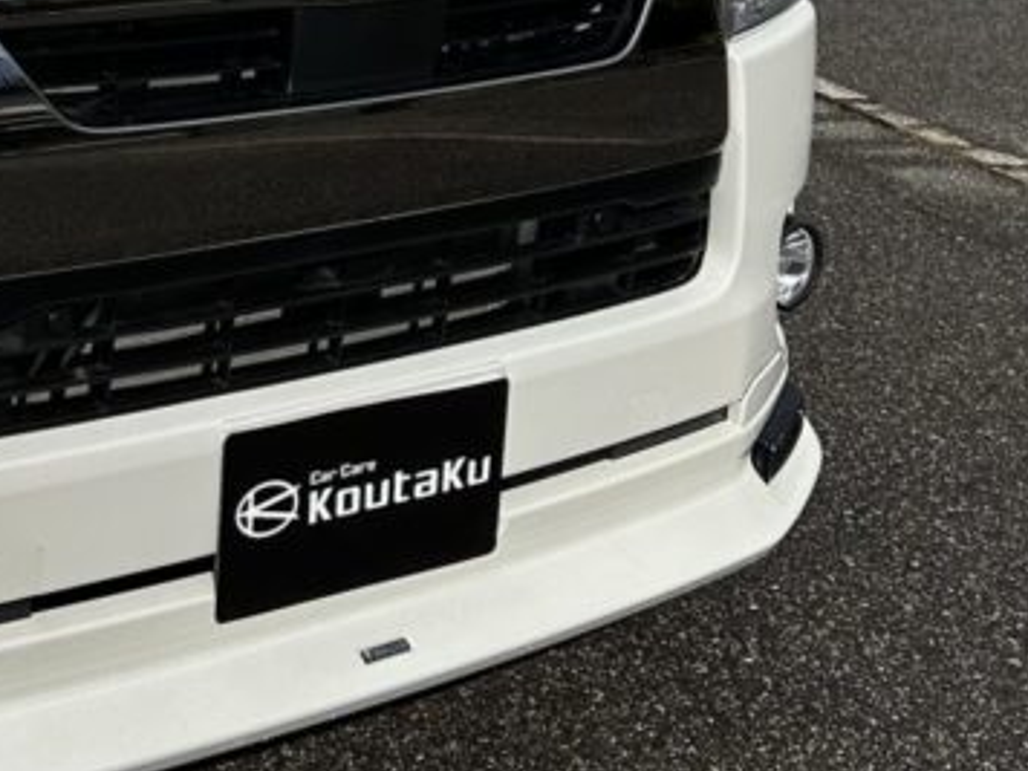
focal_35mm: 69
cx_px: -113
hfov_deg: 26.0
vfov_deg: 20.3
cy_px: -95
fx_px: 2049
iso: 80
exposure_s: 1/15625
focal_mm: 6.86
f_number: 1.78
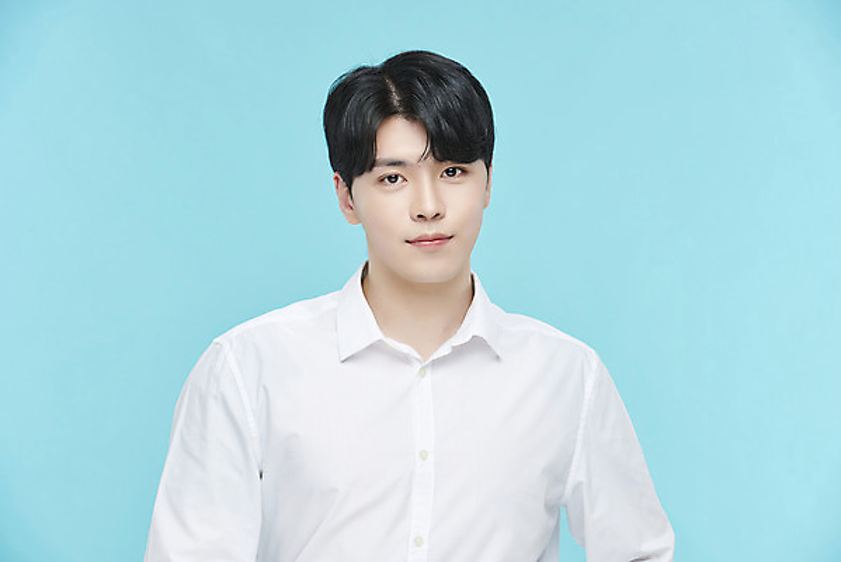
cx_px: 420
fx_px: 2921
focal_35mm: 125
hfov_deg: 16.4
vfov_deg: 11.0
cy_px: 281
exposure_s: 1/125
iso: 64
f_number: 8
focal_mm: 125
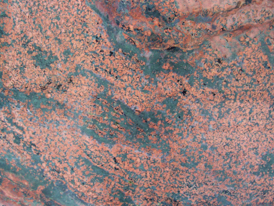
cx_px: 129
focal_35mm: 43
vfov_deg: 33.6
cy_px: 111
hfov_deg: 43.8
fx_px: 340
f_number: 2.8
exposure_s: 1/15
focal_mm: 5.6
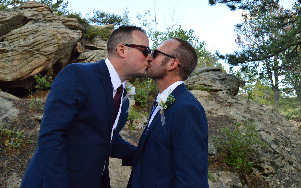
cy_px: 96
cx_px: 149
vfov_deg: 35.8
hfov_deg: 54.6
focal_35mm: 36
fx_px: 291
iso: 400
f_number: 9
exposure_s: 1/100
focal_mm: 23
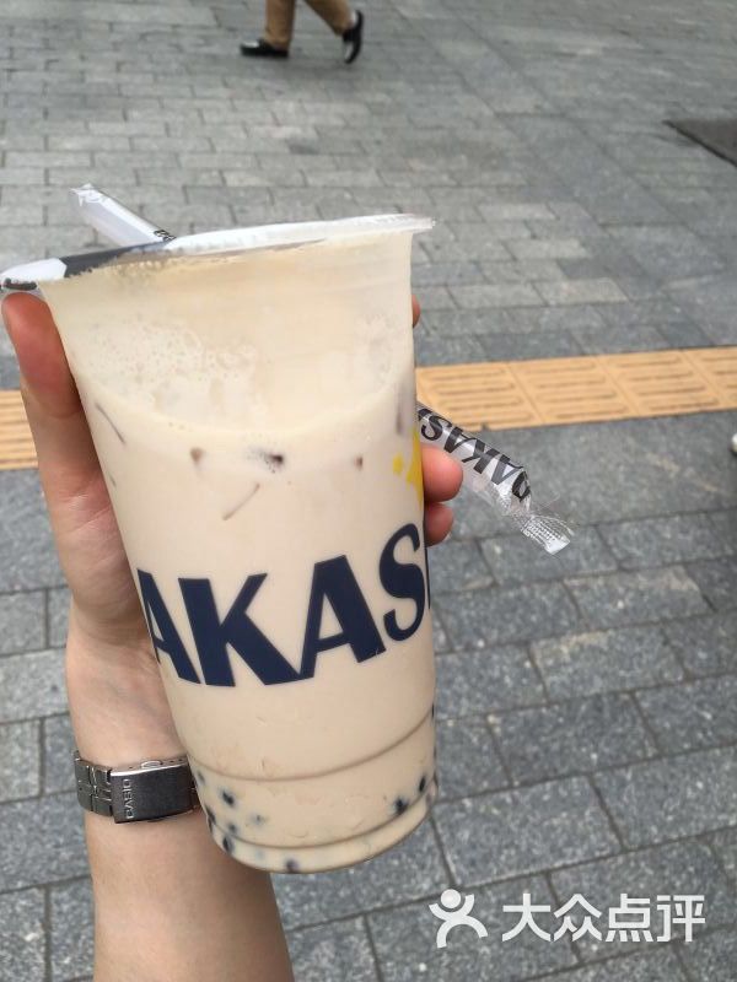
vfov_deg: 61.7
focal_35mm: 29
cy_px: 491
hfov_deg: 48.2
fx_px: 823
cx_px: 368
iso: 25
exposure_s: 1/469
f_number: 2.2
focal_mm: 4.15
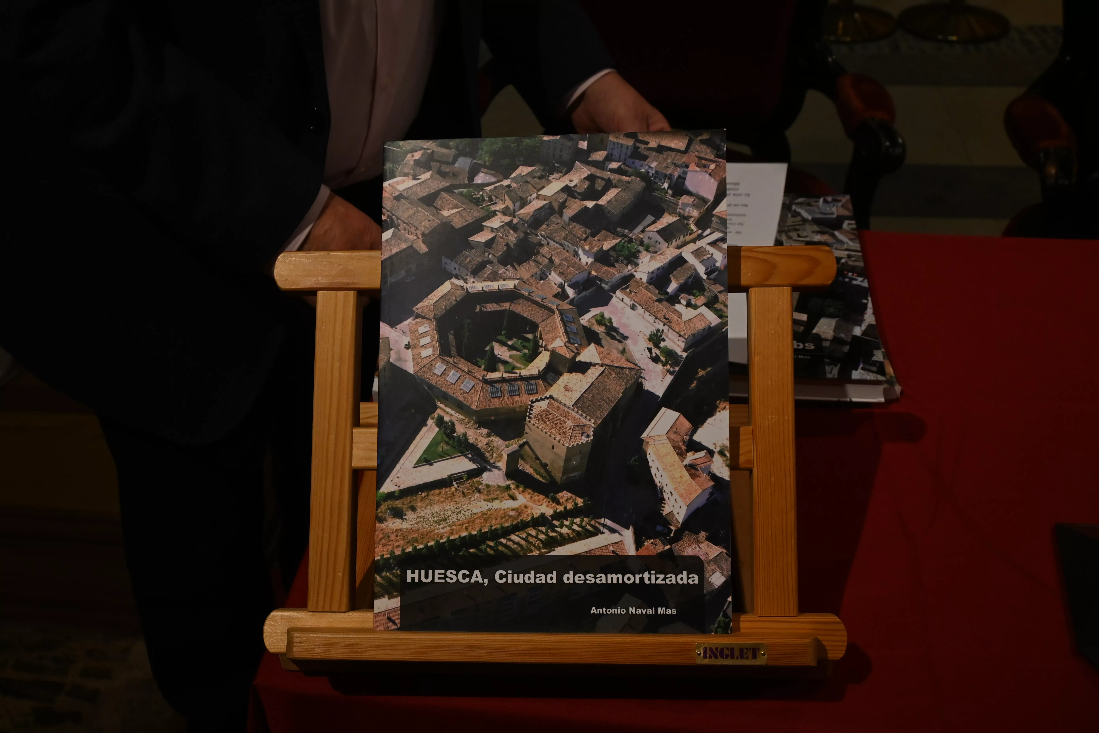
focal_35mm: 34
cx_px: 550
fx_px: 1053
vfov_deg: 38.4
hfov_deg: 55.1
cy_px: 366
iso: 800
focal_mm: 23
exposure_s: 1/200
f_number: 7.1
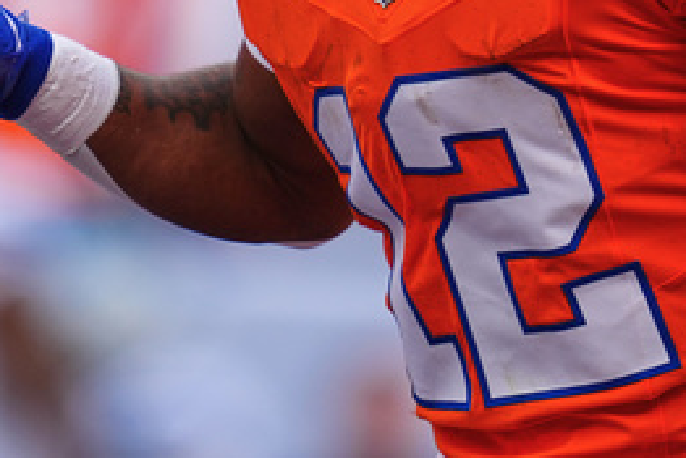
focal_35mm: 1562
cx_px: 183
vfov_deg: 0.9
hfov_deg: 1.3
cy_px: -182
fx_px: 29780
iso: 320
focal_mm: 400
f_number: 2.8
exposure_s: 1/2500
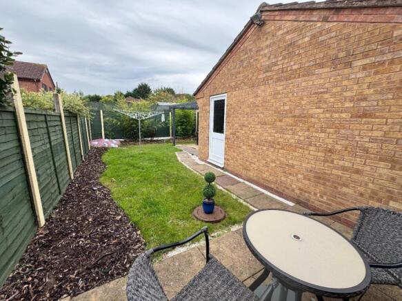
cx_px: 201
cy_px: 150
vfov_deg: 85.7
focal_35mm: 14
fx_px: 163
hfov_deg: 102.1
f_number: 2.2
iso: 40
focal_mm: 2.22
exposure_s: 1/123
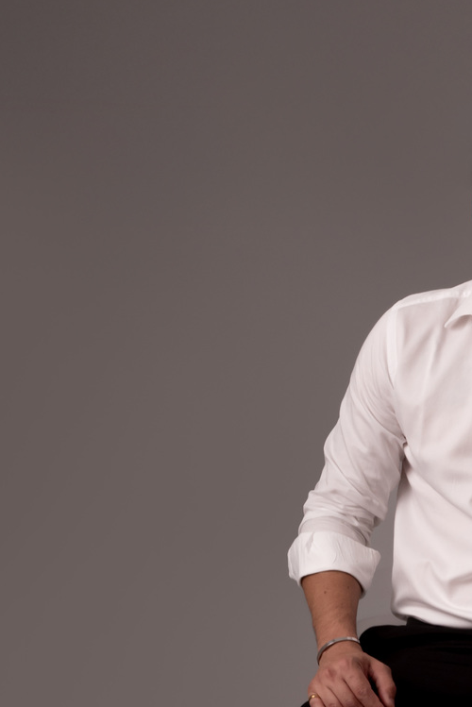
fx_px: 1886
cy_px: 657
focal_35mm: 96
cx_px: 519
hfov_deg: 14.0
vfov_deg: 20.7
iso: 250
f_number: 20
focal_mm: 40
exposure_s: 1/160
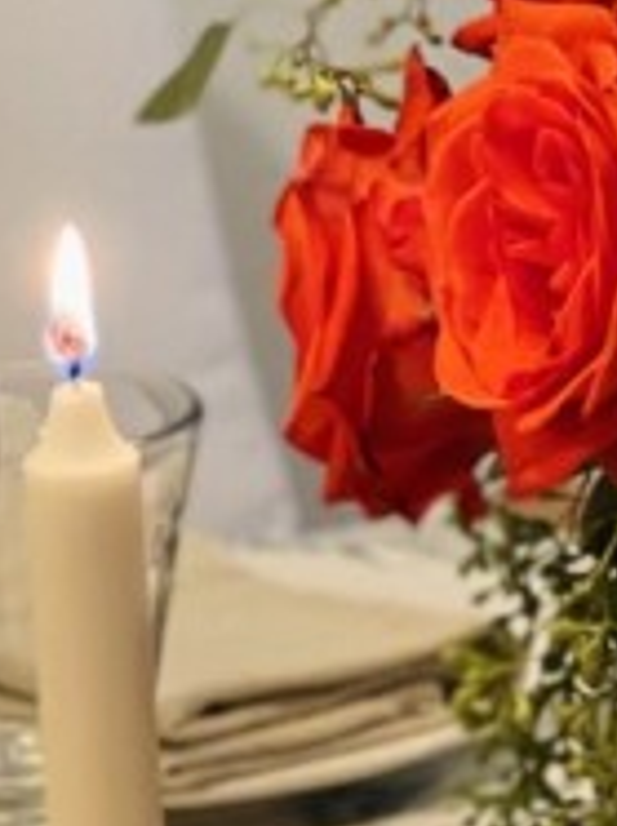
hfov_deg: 4.2
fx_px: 8409
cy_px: 417
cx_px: 1163
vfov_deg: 5.6
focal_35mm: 353
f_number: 2.2
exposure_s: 1/30
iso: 320
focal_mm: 7.5
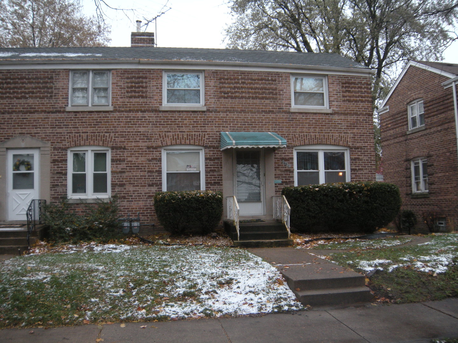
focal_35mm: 35
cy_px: 172
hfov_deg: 52.6
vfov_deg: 40.7
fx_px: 463
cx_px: 229
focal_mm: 5.9
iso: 101
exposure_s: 1/57.2
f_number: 3.8
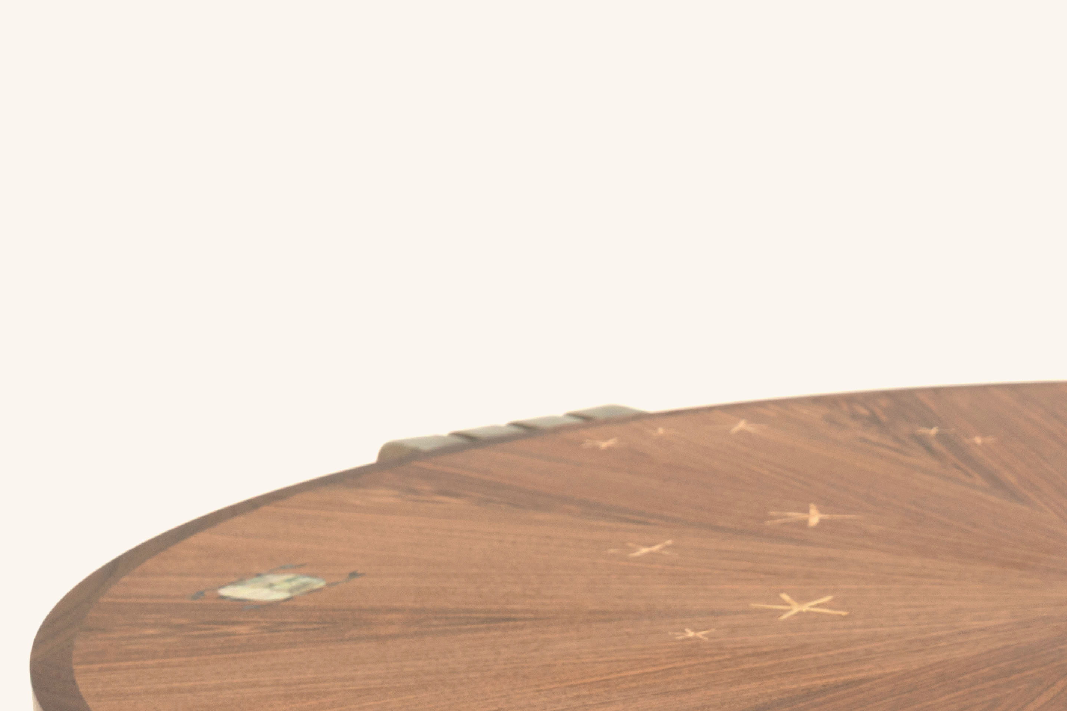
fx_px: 4228
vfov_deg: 9.5
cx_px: 1211
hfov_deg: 14.0
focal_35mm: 143
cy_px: 849
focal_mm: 51.6
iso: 200
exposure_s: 1/50
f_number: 8
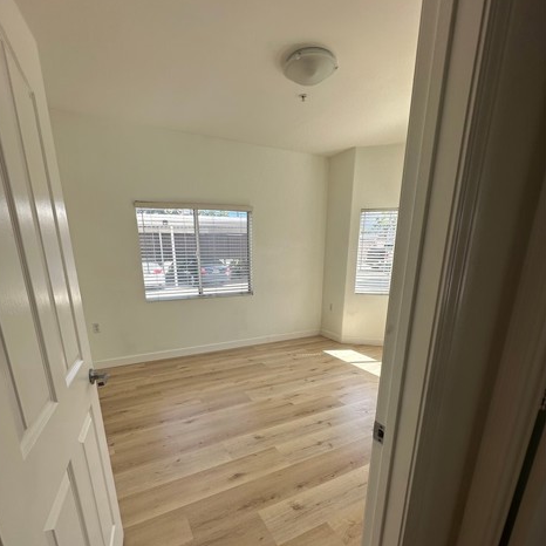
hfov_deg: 84.0
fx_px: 303
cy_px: 341
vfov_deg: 82.4
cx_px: 266
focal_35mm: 17
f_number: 2.2
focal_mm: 2.22
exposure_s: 1/255
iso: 40
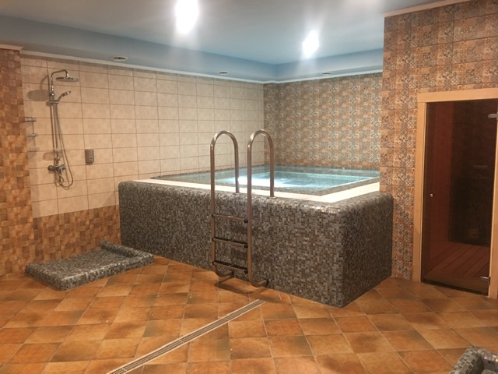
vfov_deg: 48.2
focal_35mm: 29
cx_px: 249
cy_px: 187
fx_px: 417
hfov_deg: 61.7
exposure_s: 1/10
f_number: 2.2
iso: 80
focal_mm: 4.15
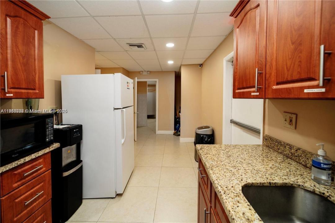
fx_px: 130
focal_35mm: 14
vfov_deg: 81.2
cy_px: 112
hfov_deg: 104.3
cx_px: 168
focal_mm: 14
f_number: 4
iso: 1000
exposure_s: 1/100
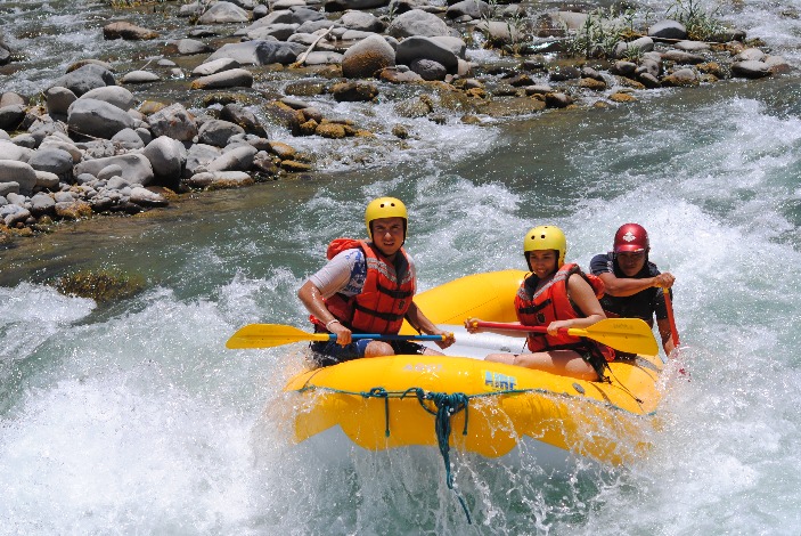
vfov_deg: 13.1
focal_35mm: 105
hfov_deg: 19.4
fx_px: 2338
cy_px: 268
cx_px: 400
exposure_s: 1/640
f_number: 6.3
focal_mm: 70
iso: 100
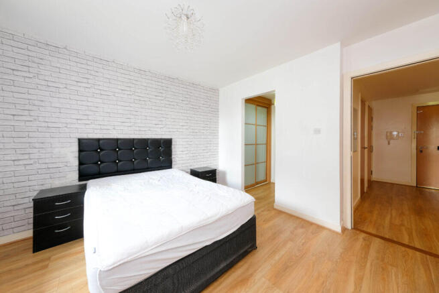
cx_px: 220
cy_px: 146
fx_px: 146
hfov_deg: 112.6
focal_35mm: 12
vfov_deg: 90.0
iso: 200
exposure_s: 1/4
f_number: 8
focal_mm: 8
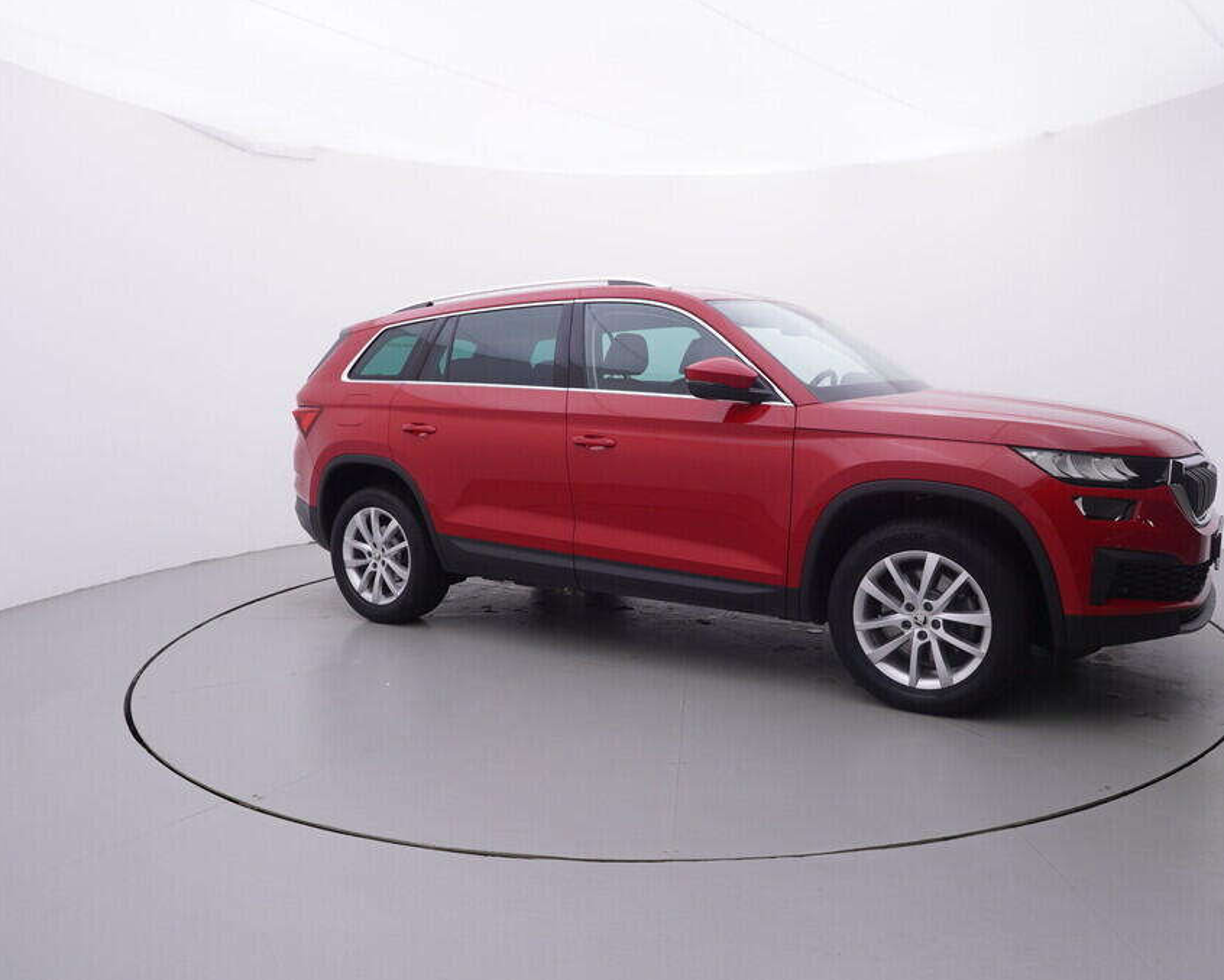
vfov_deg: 55.7
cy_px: 489
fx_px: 926
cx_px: 690
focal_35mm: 26
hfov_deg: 66.6
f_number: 5
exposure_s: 1/80
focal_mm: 15
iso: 200
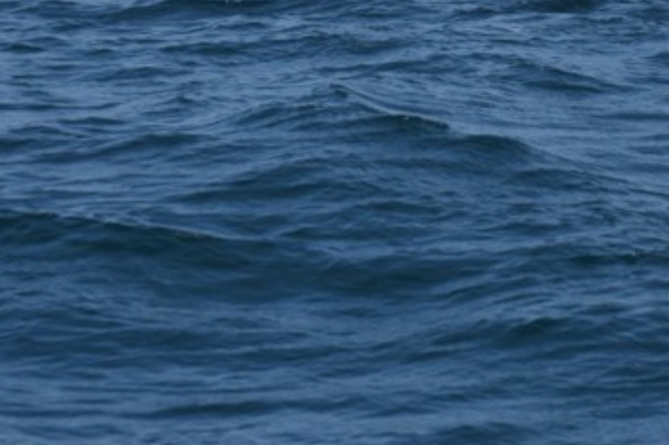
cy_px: -123
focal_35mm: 413
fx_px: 7671
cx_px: 533
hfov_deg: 5.0
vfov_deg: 3.3
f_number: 5.6
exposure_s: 1/1600
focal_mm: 90
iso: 200
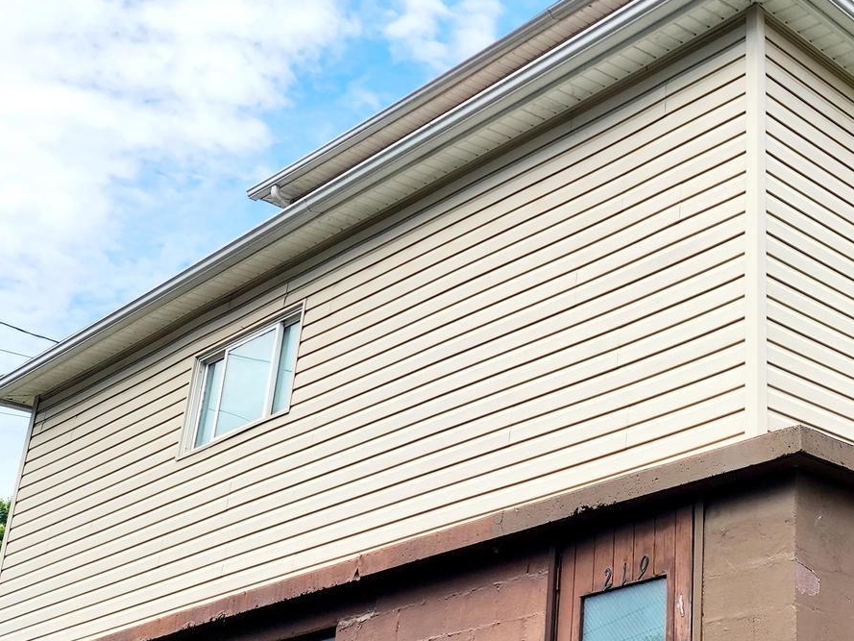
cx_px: 806
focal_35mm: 53
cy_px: 341
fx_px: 1308
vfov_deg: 27.5
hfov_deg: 33.7
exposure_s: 1/833
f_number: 1.8
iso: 12
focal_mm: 6.4
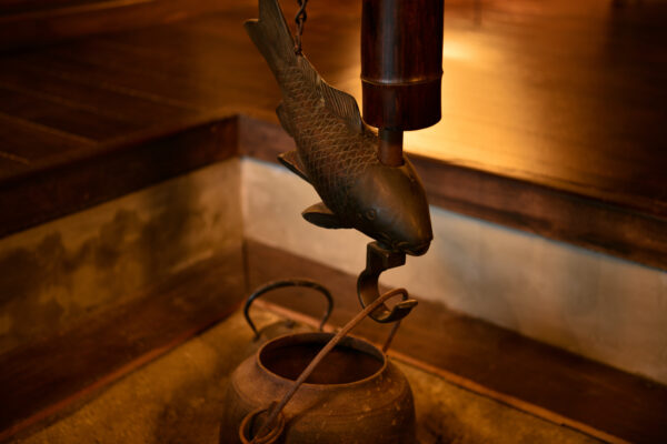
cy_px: 222
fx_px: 963
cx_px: 334
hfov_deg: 38.2
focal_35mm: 52
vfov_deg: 26.0
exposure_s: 1/1.67
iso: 100
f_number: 2.8
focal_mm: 52
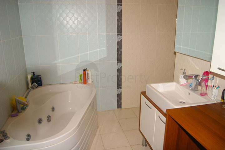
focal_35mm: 27
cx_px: 112
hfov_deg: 67.4
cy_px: 75
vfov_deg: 47.9
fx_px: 169
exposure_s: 1/60
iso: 400
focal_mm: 18
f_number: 5.6
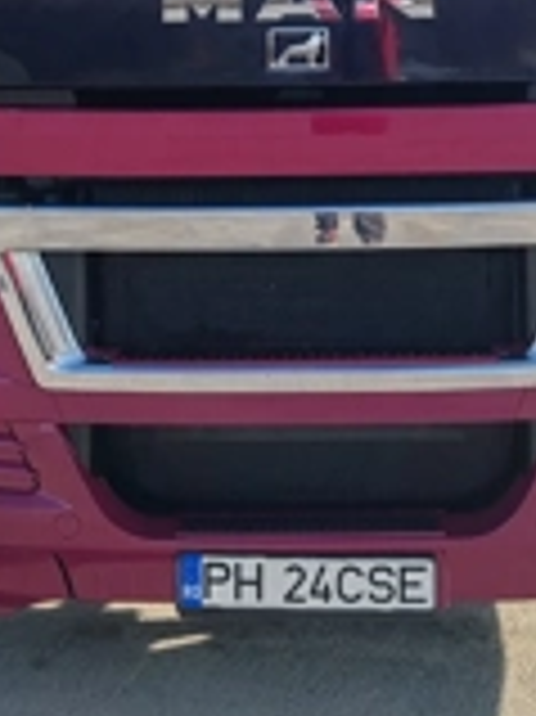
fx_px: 1406
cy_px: -149
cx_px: 320
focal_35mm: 68
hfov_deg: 21.6
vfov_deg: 25.6
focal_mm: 6.12
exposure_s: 1/490
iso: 50
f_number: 1.9
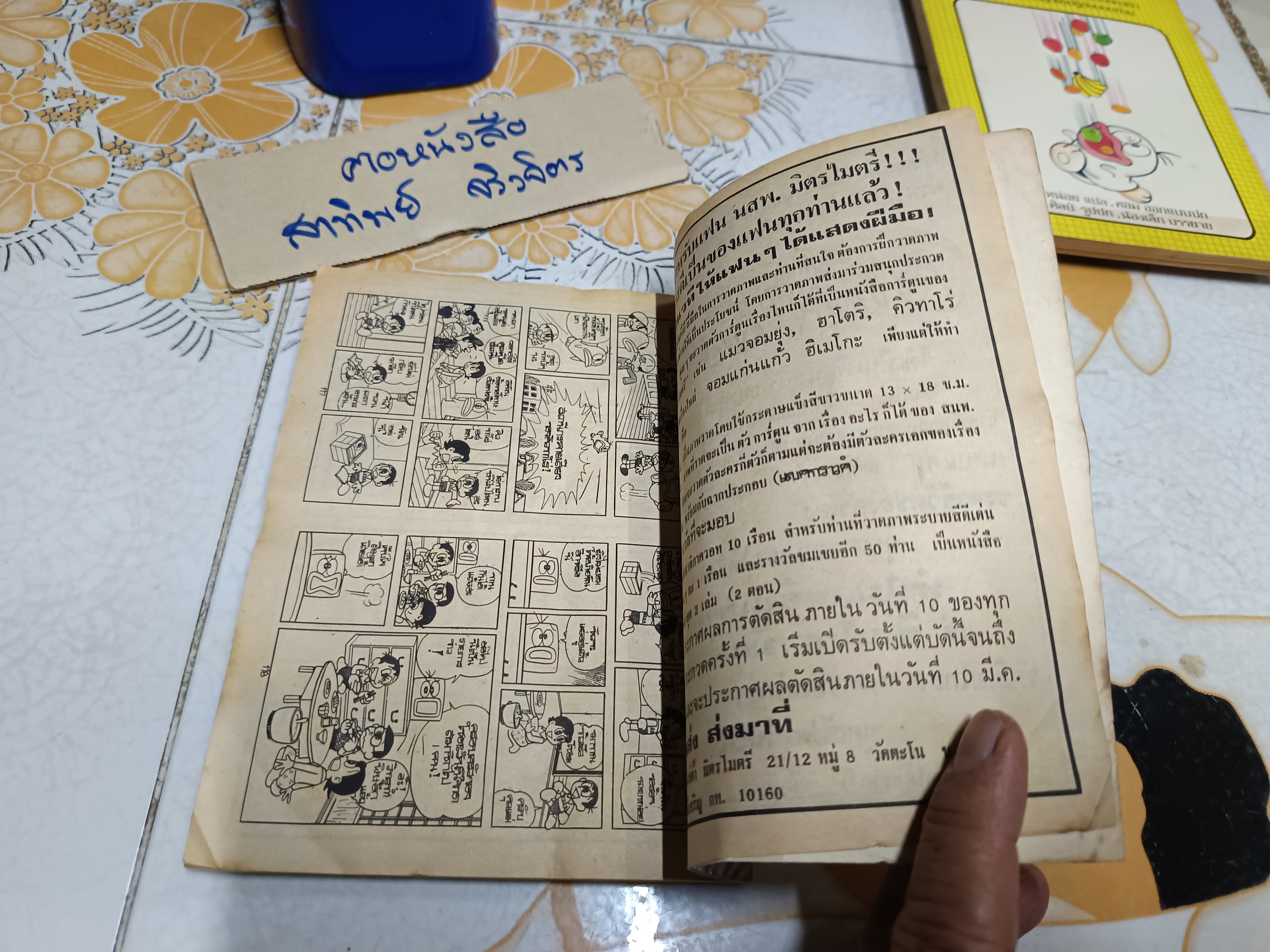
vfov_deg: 56.8
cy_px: 476
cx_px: 635
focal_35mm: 24
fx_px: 881
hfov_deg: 71.6
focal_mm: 5.31
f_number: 1.7
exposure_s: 1/25
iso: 948
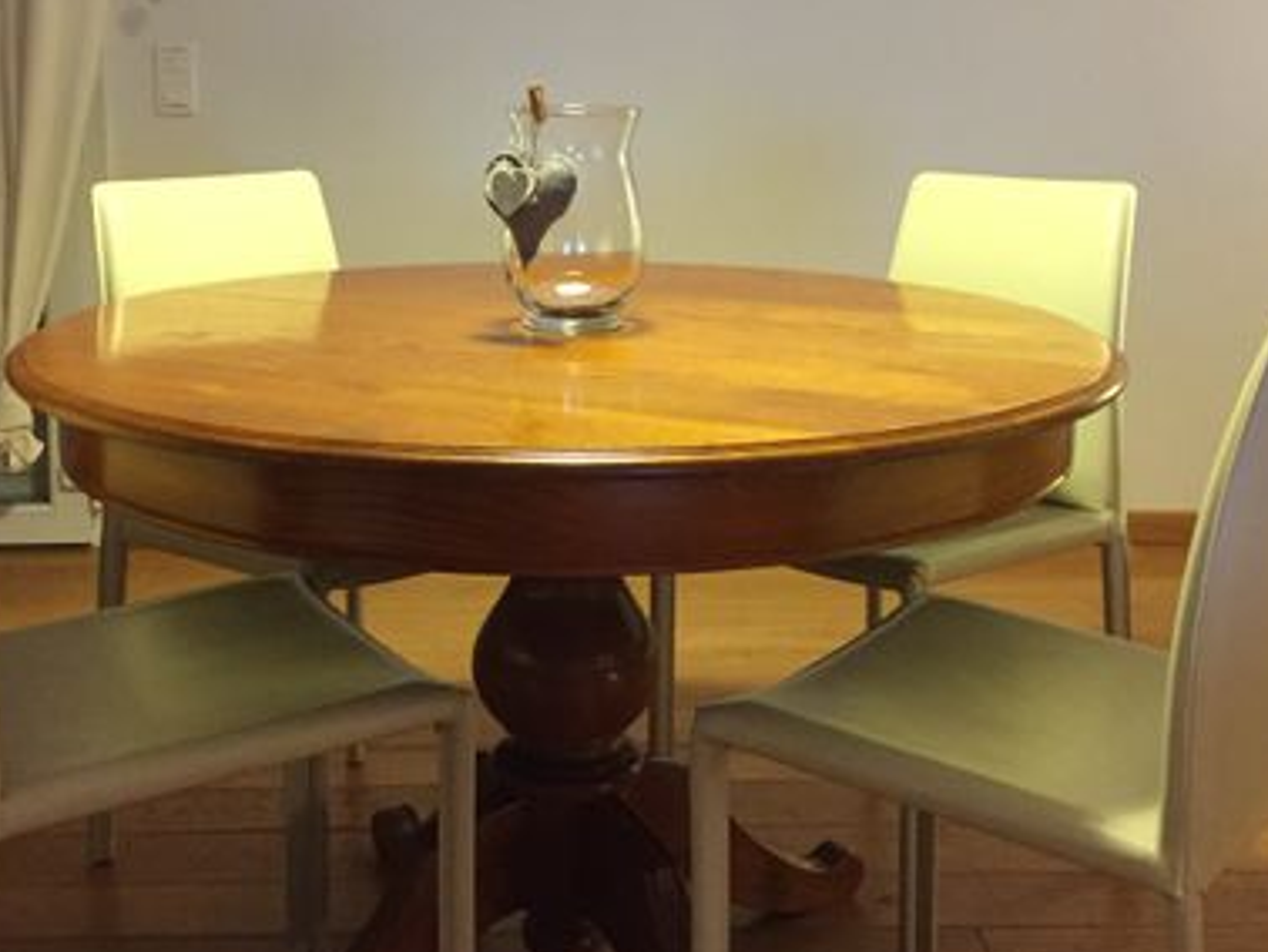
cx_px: 604
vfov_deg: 31.1
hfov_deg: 41.2
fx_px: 1686
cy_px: 255
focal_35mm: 46
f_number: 2.2
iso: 320
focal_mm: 4.15
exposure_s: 1/17
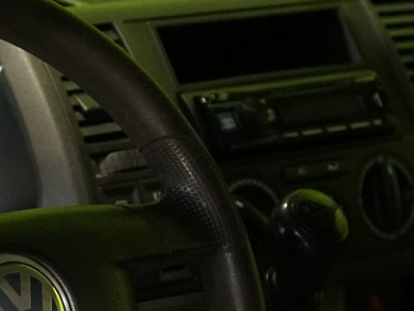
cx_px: -123
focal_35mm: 148
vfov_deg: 9.9
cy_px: 330
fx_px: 1770
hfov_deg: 12.9
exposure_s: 1/160
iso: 4000
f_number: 4
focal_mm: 37
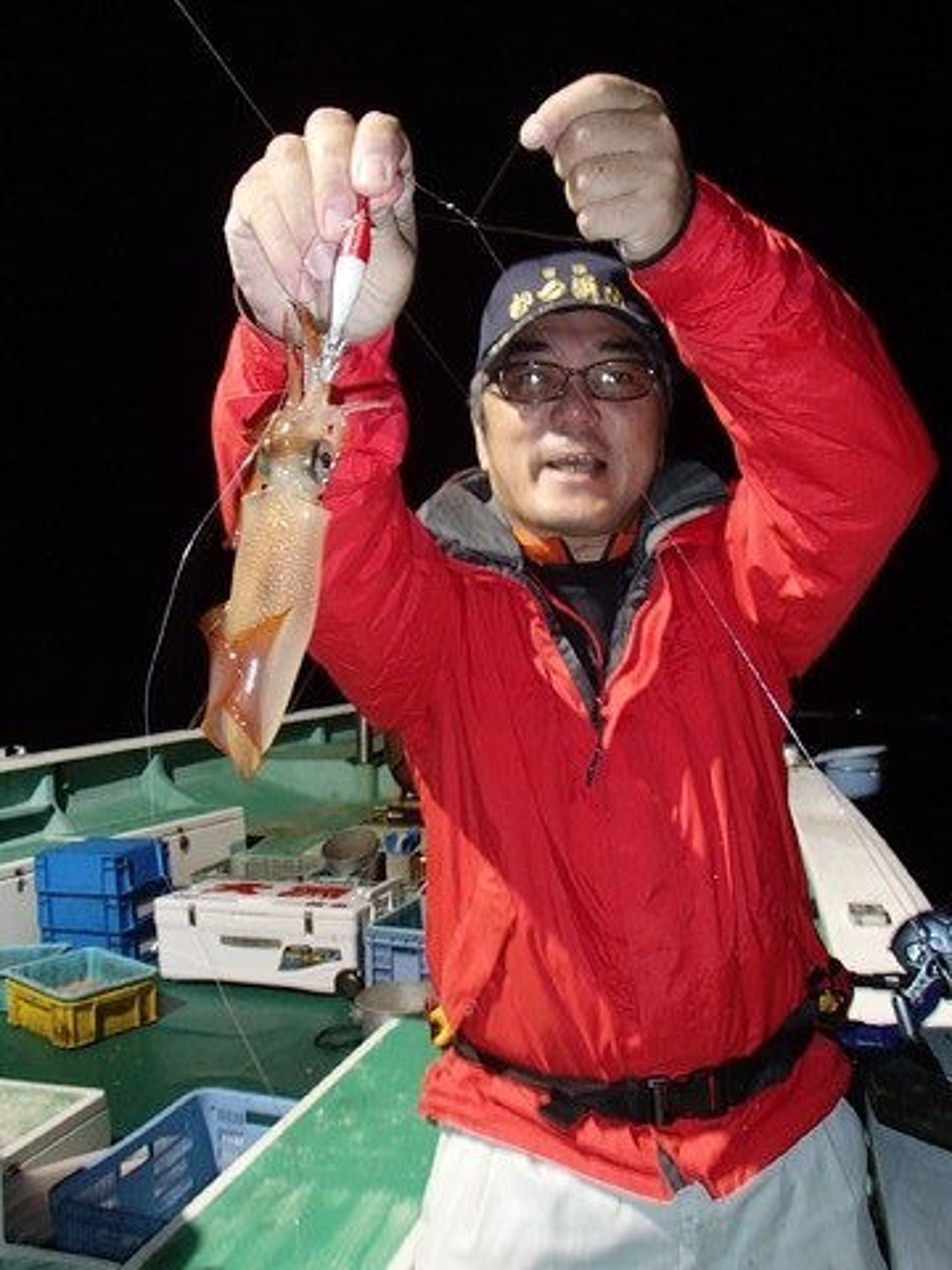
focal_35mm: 28
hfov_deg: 49.7
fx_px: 1027
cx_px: 476
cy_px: 635
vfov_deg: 63.4
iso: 400
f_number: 3.9
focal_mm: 5
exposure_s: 1/30
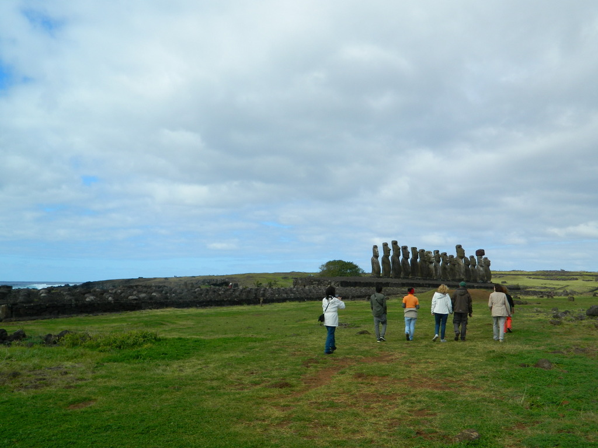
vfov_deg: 45.4
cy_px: 224
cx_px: 299
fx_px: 536
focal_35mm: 31
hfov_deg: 58.4
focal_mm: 5.6
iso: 80
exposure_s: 1/1000
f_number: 3.2
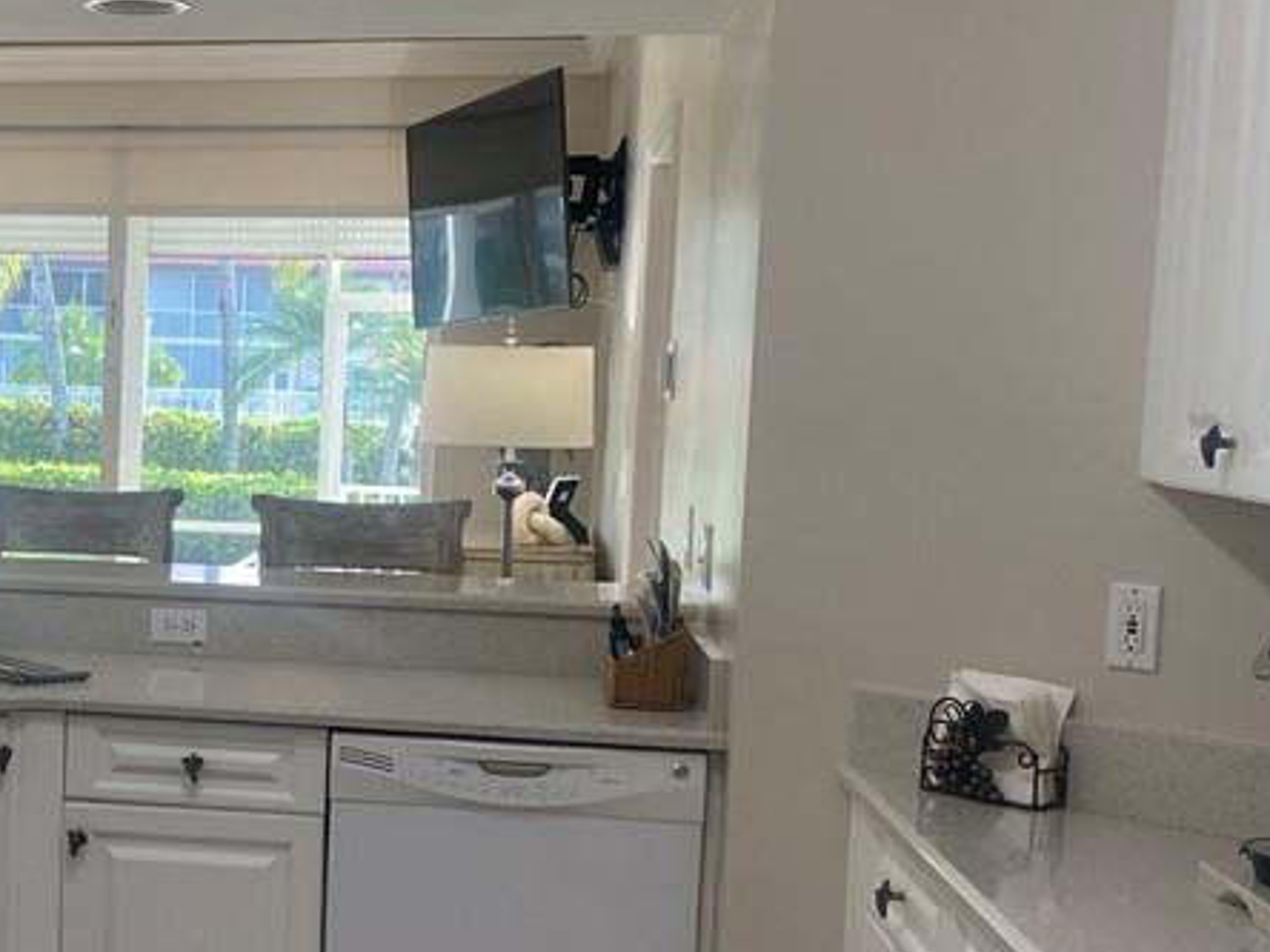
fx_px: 2201
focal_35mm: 60
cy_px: 609
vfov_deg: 24.3
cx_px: -26
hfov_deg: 29.8
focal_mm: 4.25
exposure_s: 1/120
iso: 100
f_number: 1.8
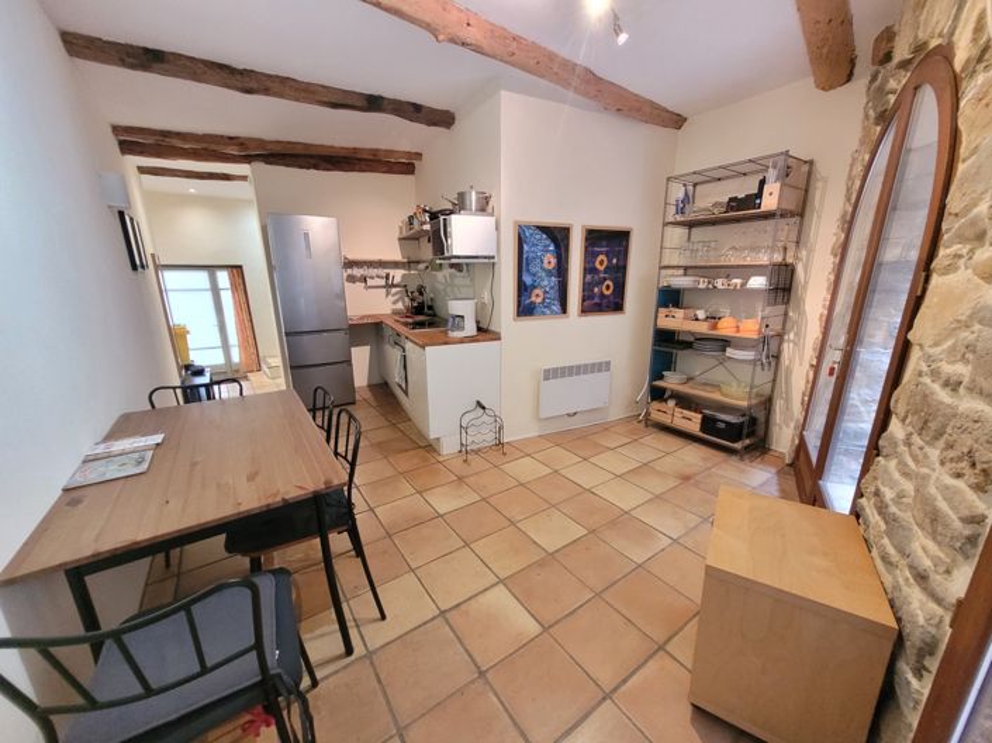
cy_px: 372
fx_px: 372
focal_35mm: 13
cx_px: 496
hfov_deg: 106.2
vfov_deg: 89.9
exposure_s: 1/33
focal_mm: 1.74
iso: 500
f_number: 2.2
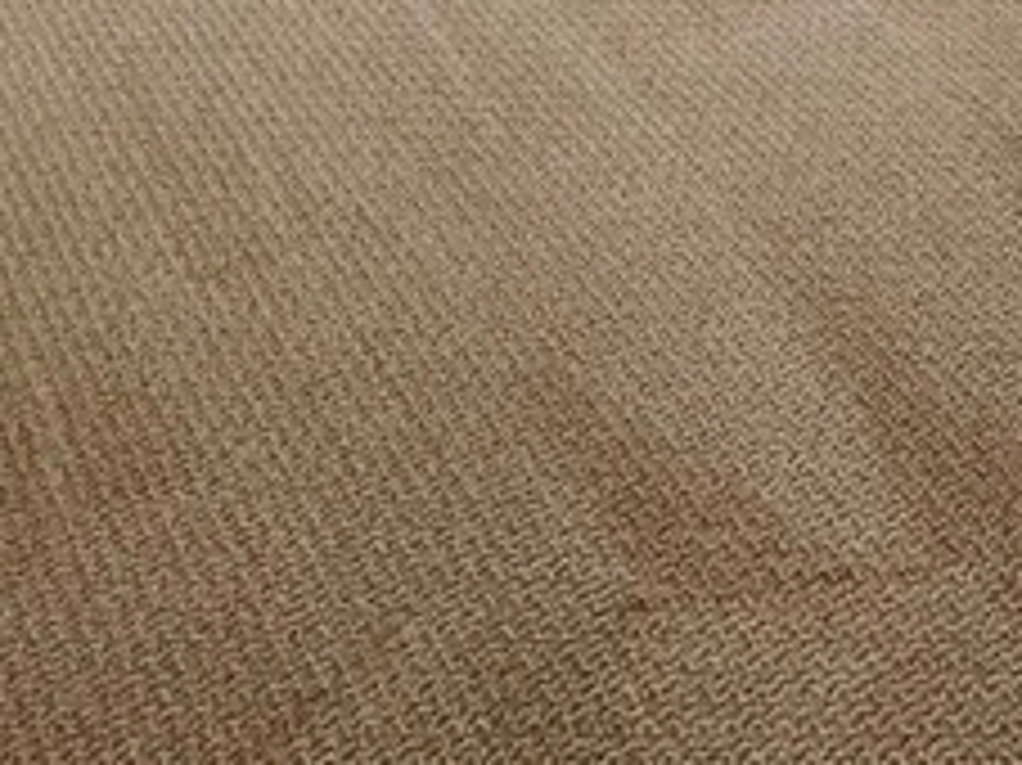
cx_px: 608
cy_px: -495
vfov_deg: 23.3
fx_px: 1298
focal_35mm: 44
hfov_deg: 42.8
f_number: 1.8
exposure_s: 1/120
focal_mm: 1.57
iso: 100
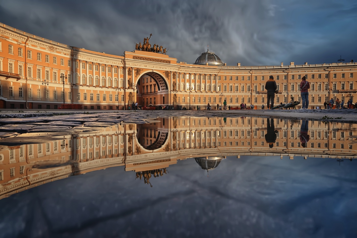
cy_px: 119
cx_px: 178
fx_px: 268
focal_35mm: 27
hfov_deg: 67.4
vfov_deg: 47.9
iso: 200
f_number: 11
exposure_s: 1/60
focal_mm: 17.5
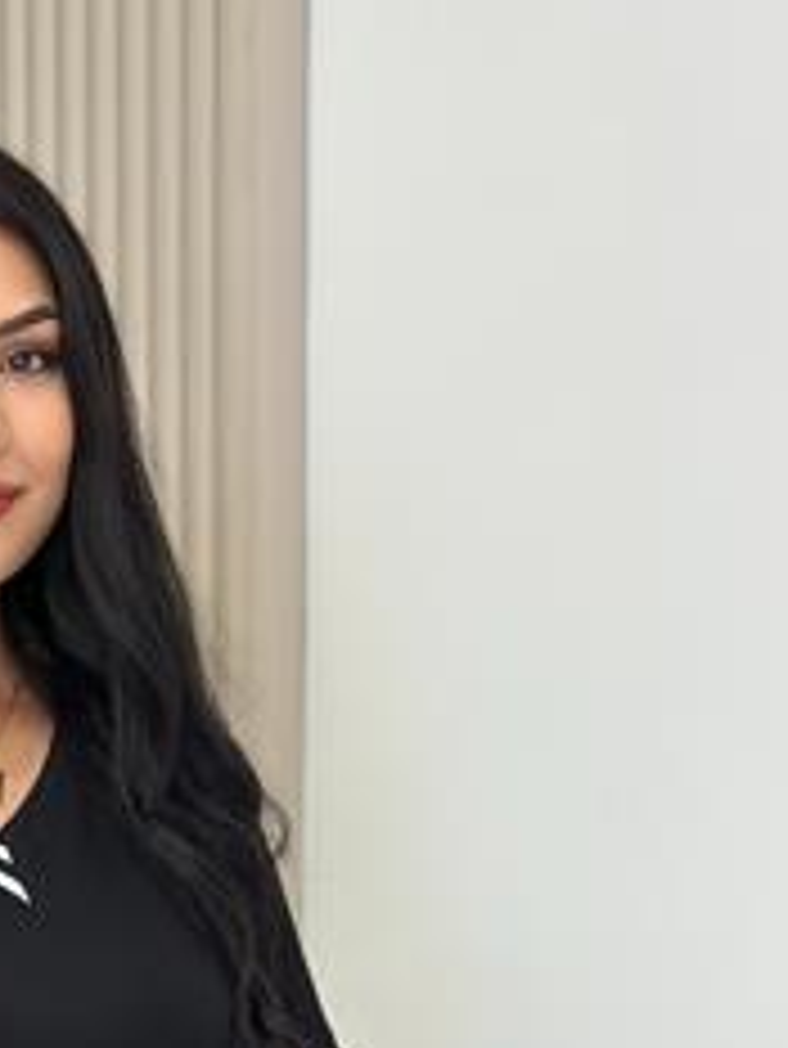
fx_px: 3336
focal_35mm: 110
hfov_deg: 13.3
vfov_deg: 17.4
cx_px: -23
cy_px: 1086
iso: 64
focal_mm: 6.86
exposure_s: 1/139
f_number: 1.78
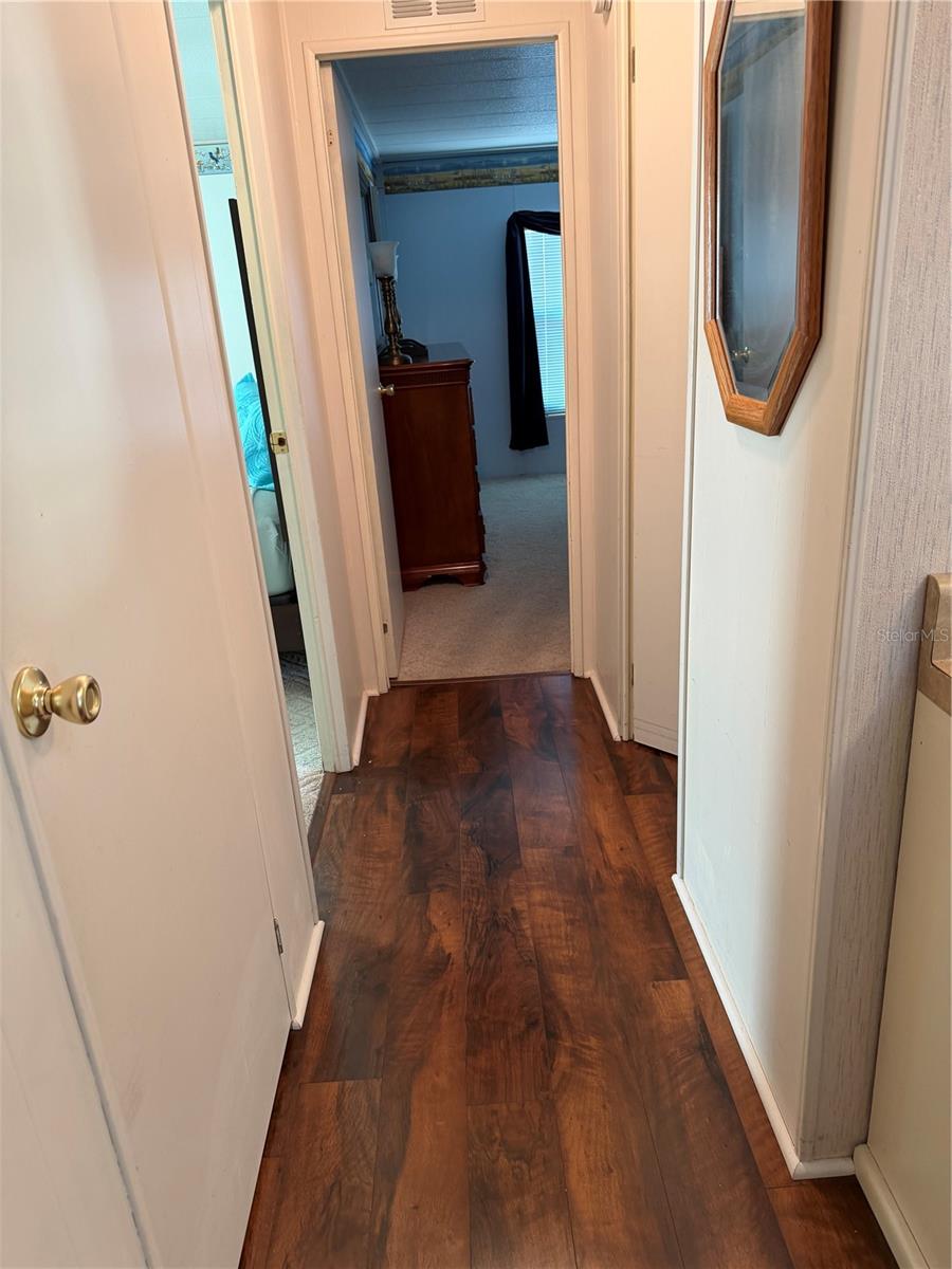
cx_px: 476
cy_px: 634
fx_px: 880
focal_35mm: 24
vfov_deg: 71.6
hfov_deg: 56.8
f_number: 1.78
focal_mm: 6.76
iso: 200
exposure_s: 1/60
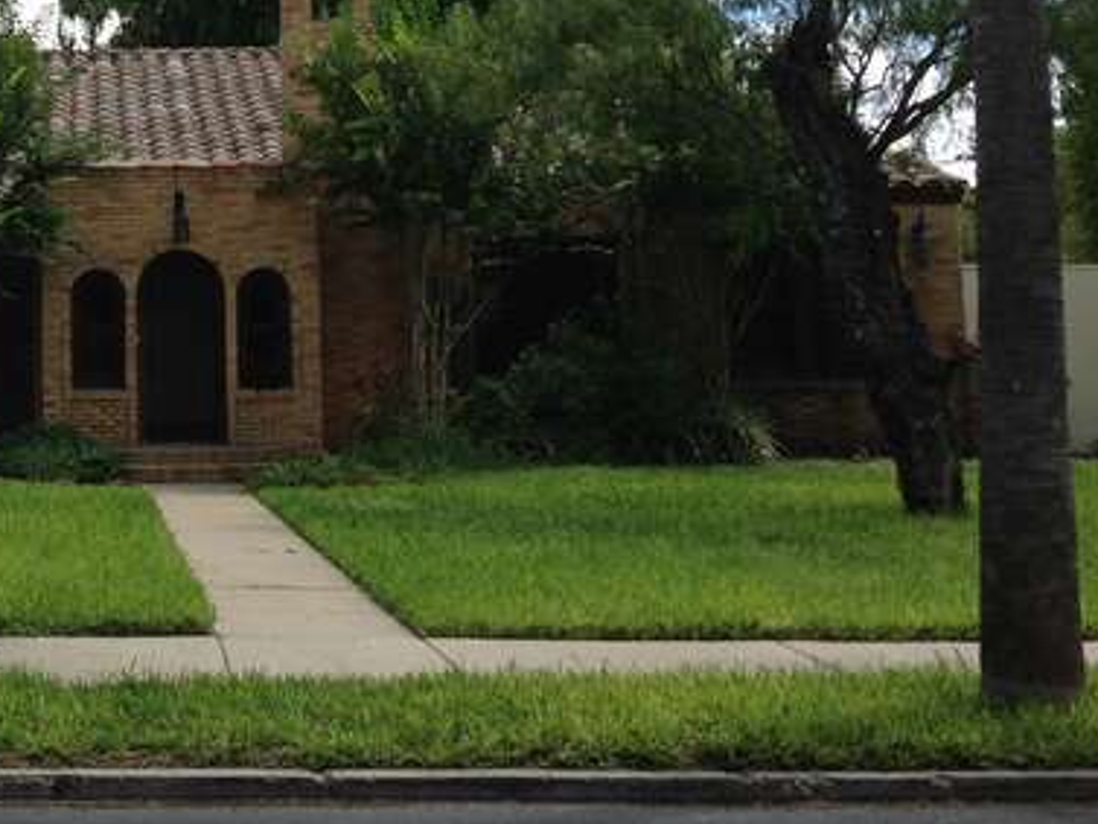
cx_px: 50
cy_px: 102
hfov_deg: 26.5
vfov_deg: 20.6
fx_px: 2221
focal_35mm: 70
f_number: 2.4
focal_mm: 4.12
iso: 50
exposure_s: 1/1022
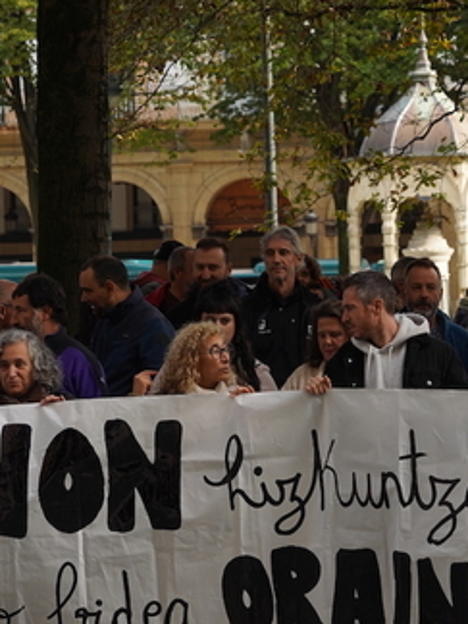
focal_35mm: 170
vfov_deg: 11.6
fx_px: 3064
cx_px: 8
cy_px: 331
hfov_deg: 8.7
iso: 400
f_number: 5.6
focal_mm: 79
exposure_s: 1/320
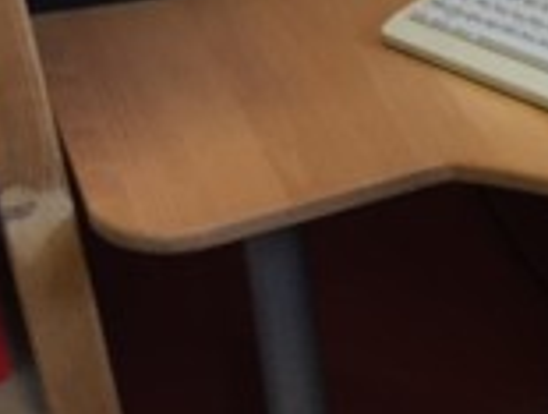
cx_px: 962
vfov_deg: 12.9
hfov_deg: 15.3
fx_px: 1777
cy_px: -113
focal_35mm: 112
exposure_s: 1/33
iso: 64
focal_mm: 4.15
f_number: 2.2
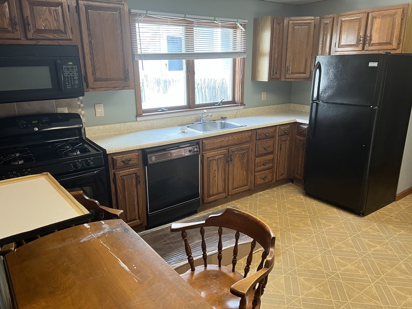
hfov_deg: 67.3
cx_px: 206
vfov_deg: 53.1
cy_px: 154
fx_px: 309
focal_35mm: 26
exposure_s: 1/60
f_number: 1.5
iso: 125
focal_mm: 5.7
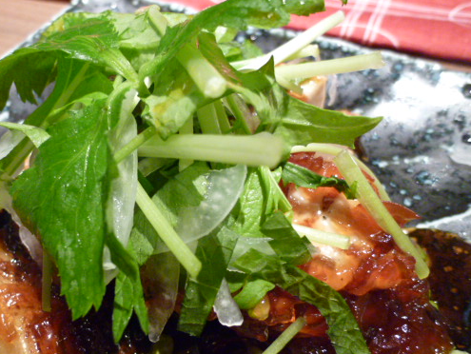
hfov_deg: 57.4
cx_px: 168
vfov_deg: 45.0
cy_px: 226
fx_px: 422
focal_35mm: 31
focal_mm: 4.3
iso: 400
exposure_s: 1/15
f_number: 2.2
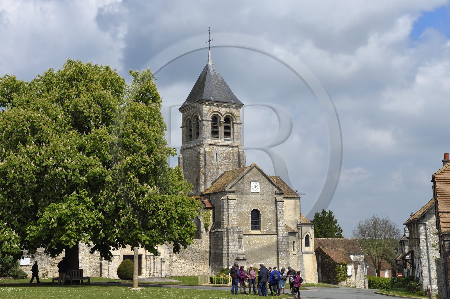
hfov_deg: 38.2
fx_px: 650
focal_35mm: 52
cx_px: 225
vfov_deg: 26.0
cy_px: 150
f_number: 13
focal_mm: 52
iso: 200
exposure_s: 1/320
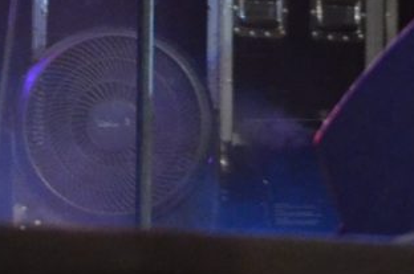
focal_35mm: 1329
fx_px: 15263
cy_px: -569
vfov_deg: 1.0
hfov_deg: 1.6
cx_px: 220
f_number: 5
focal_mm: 135
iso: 1600
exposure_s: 1/200
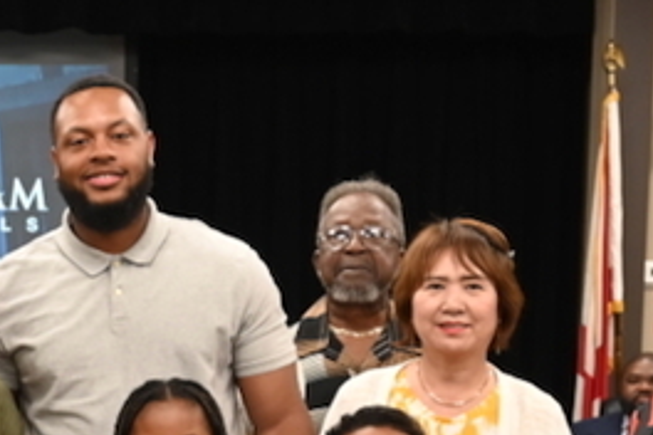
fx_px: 1687
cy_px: 560
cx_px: -84
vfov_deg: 14.1
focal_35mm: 93
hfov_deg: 20.8
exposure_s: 1/60
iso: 800
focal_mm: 24
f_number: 4
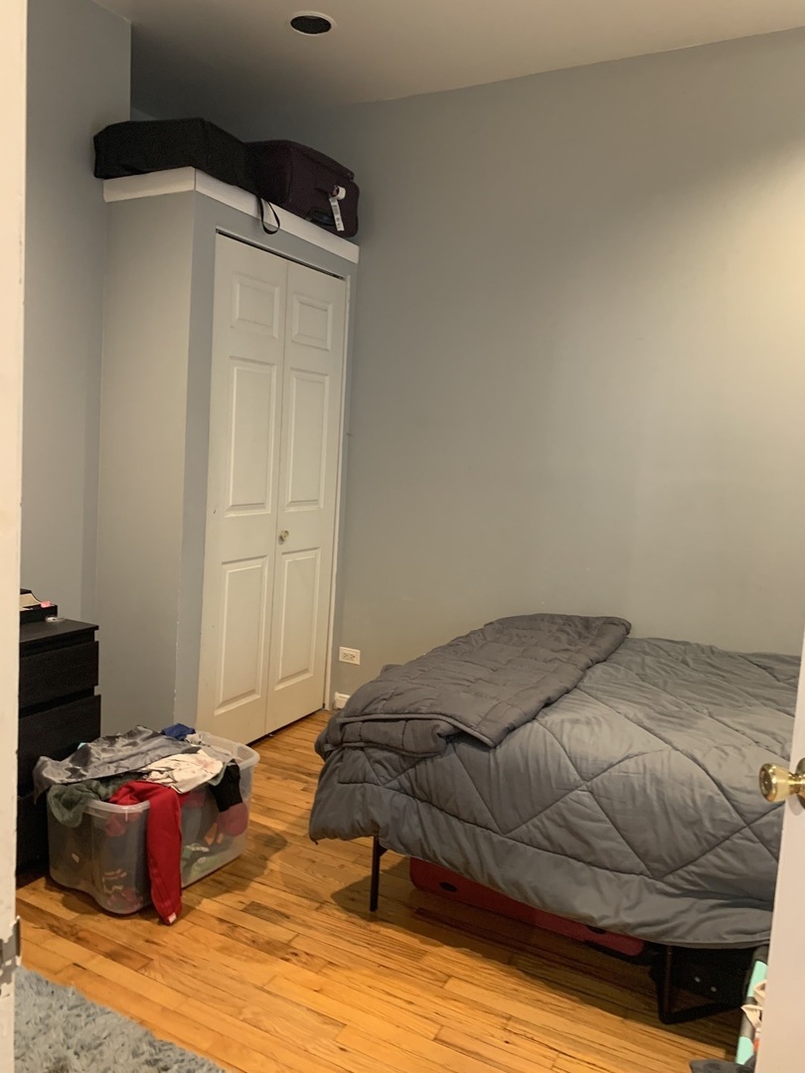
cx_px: 402
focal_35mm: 26
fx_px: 806
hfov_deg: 53.1
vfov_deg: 67.3
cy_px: 536
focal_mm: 4.25
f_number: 1.8
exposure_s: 1/30
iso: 400
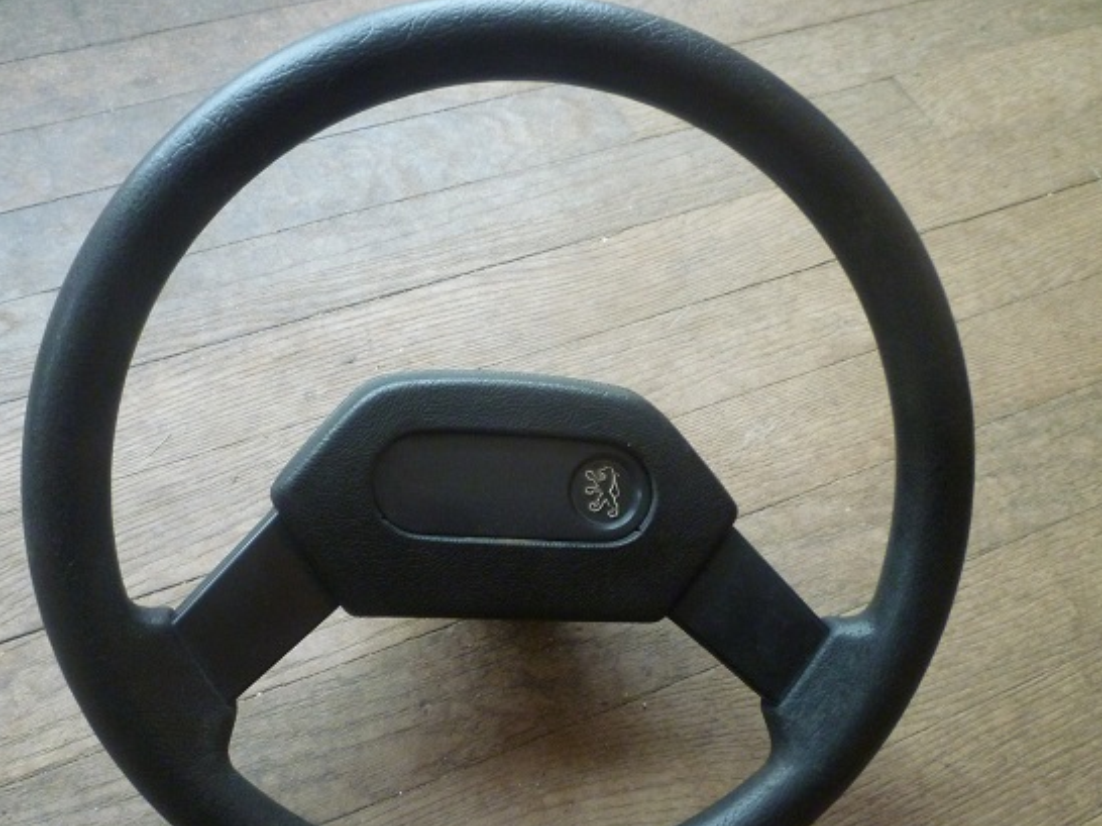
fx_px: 1082
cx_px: 515
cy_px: 460
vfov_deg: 41.7
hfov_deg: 53.9
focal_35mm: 34
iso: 400
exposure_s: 1/10
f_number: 3.3
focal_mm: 5.2
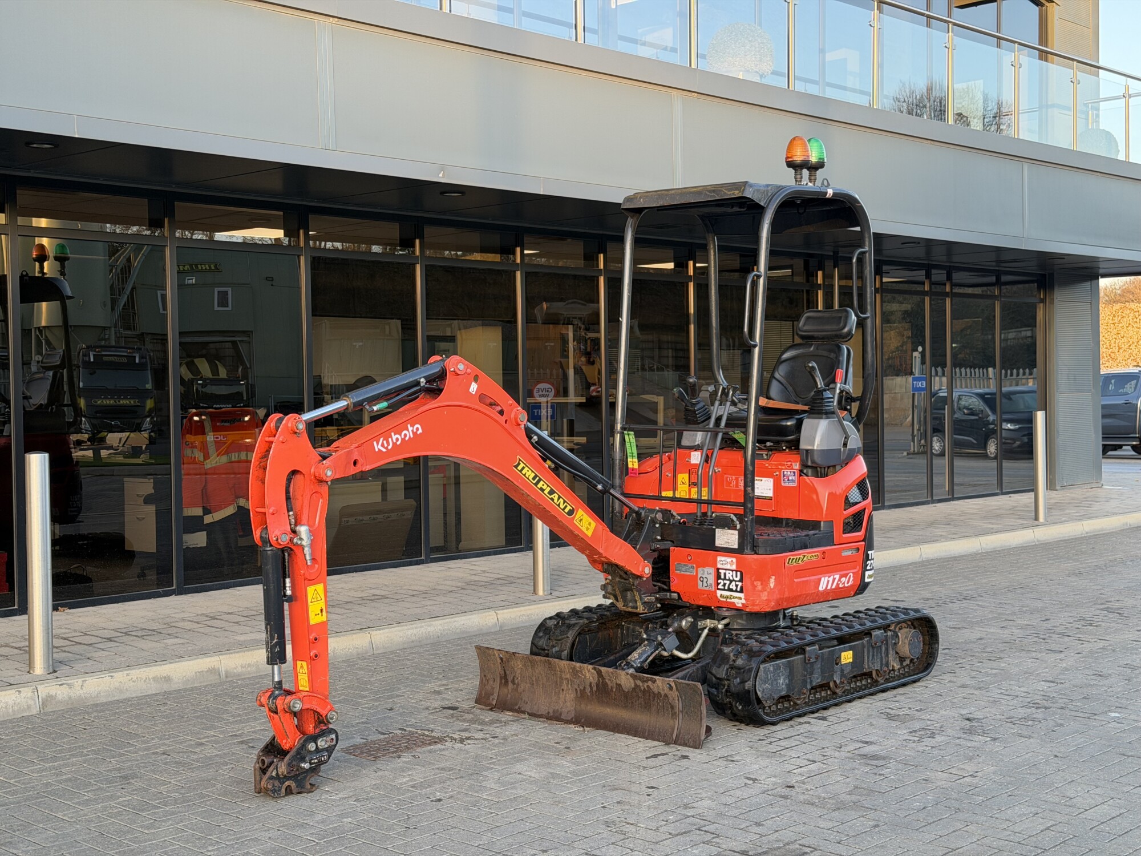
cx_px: 570
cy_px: 428
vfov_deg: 30.3
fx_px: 1582
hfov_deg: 39.7
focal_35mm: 48
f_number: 1.78
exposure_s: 1/121
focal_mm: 6.76
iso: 80
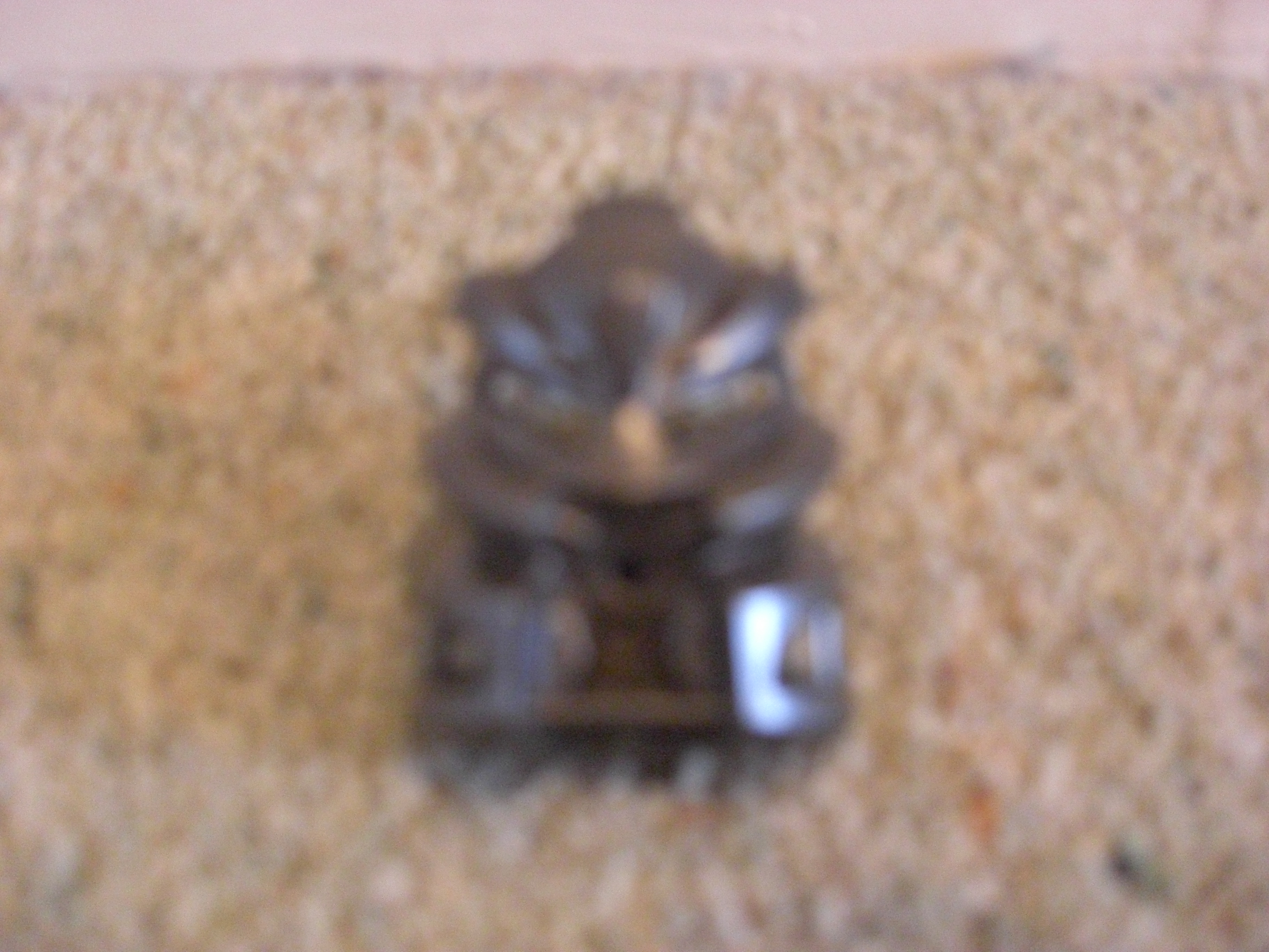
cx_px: 634
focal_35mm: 38
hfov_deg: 49.0
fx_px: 1393
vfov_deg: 37.7
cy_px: 476
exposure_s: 1/30
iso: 800
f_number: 2.8
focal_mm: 7.9
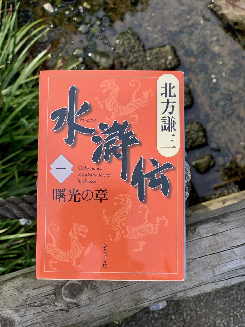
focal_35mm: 52
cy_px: 164
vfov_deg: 36.8
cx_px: 122
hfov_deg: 28.0
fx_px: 491
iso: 16
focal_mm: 6
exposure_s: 1/300
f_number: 2.4
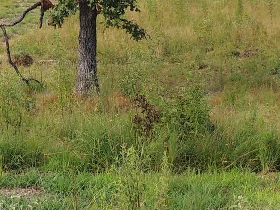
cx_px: -121
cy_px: -84
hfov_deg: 11.6
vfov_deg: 8.9
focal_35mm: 164
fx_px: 1327
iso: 100
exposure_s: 1/250
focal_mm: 7.1
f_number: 3.3
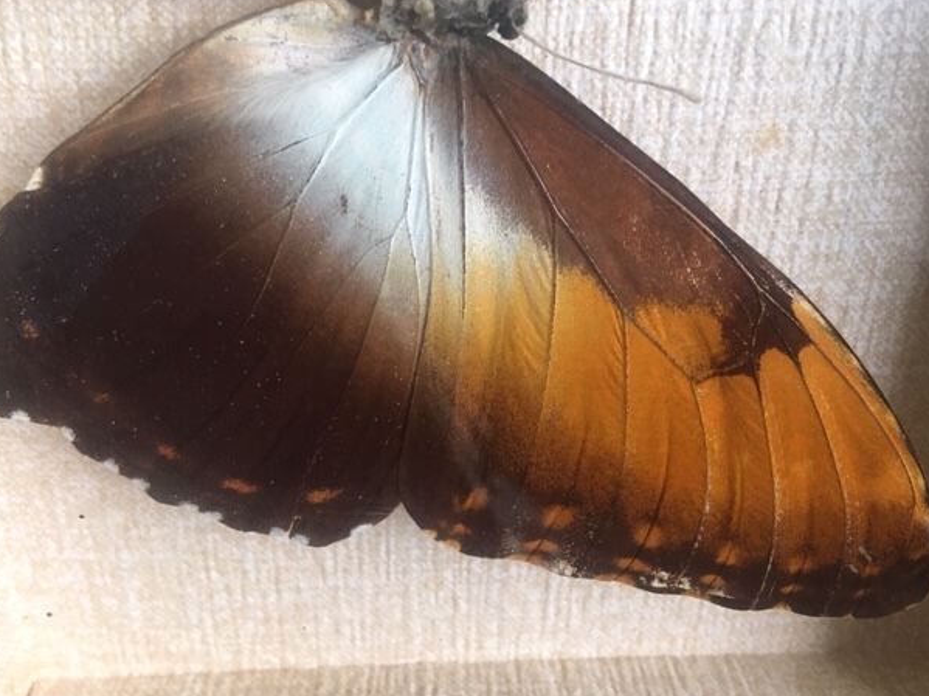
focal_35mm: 31
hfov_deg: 58.3
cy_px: 353
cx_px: 437
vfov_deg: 45.4
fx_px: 832
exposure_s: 1/33
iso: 160
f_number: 2.2
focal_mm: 4.15
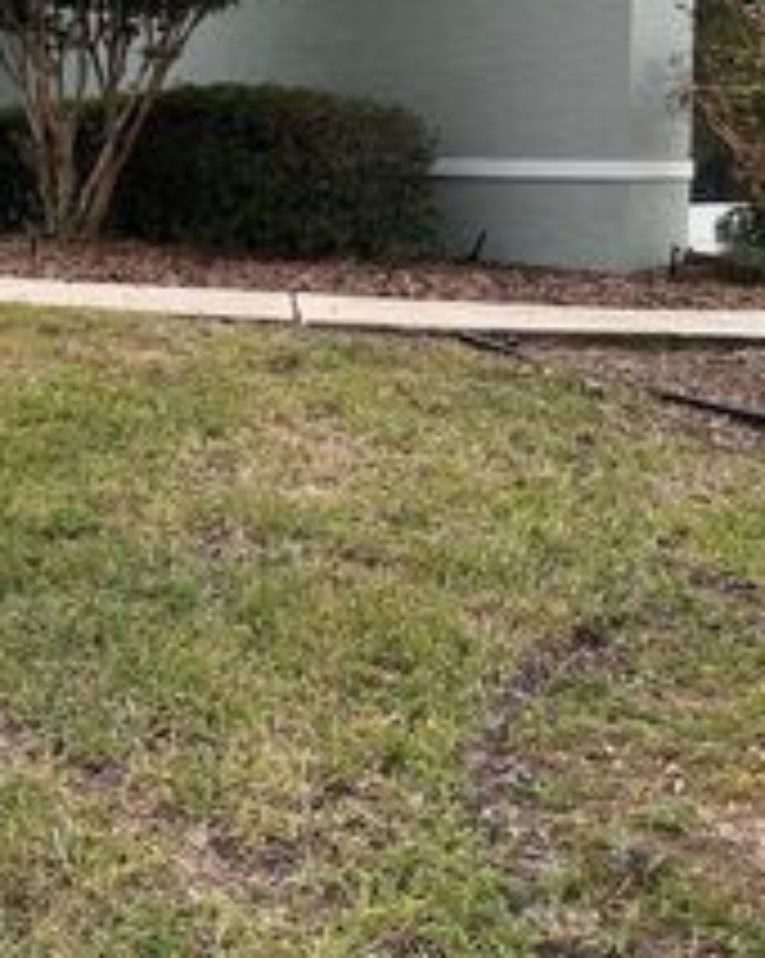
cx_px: -45
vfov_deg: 33.3
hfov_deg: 25.8
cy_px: 200
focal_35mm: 55
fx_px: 1559
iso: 80
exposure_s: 1/365
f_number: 1.78
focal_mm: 6.86
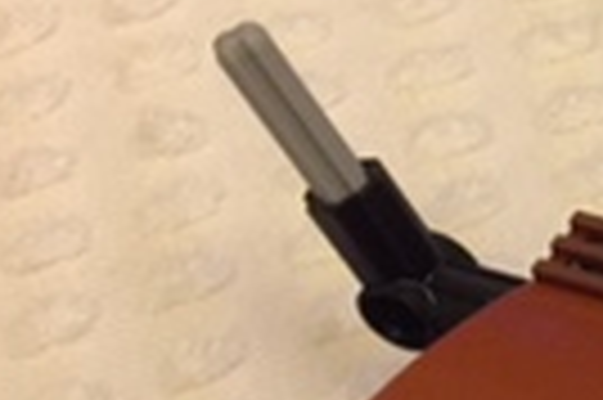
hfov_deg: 11.9
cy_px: 521
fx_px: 2409
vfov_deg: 9.3
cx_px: 1377
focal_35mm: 144
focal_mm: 4.15
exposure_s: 1/15
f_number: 2.2
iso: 125
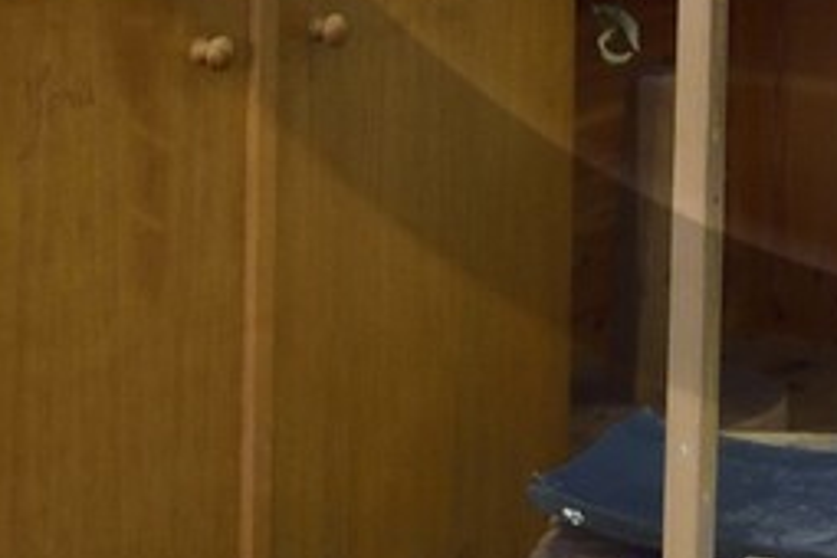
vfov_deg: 7.0
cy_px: -876
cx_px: 1198
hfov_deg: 10.9
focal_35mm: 182
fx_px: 4231
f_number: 7.1
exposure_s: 1/60
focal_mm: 29
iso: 800
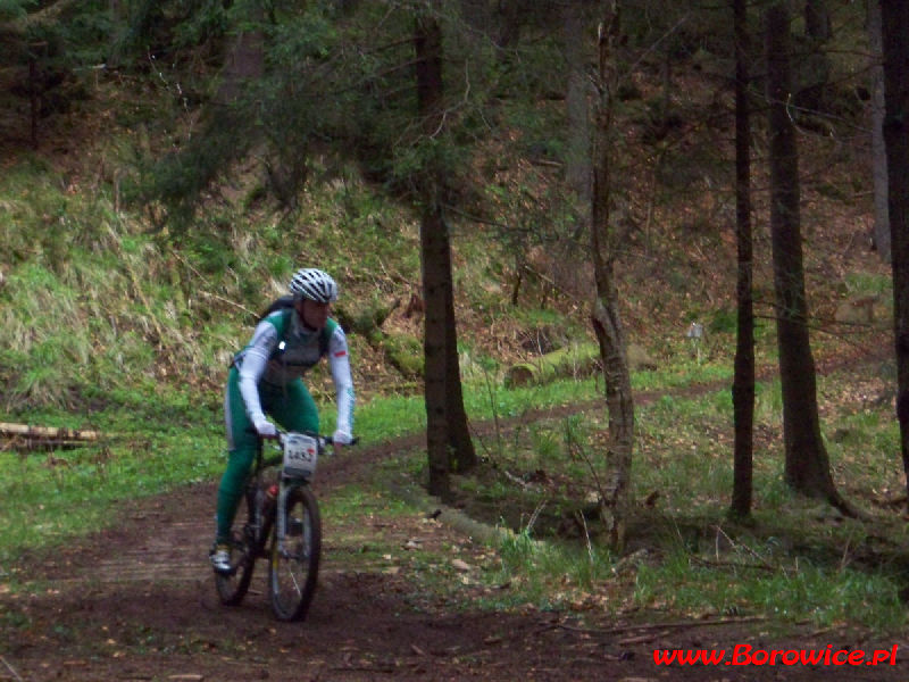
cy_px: 341
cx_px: 454
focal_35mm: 117
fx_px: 3072
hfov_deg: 16.8
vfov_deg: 12.7
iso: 400
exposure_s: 1/125
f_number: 4.4
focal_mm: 19.2
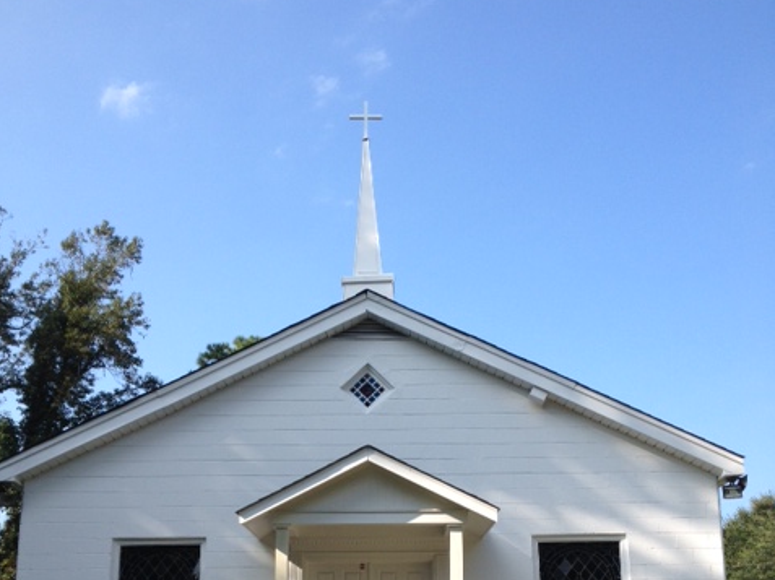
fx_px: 1051
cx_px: 387
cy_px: 470
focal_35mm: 47
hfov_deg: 40.5
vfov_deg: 30.1
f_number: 2.4
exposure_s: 1/1022
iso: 50
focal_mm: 4.28
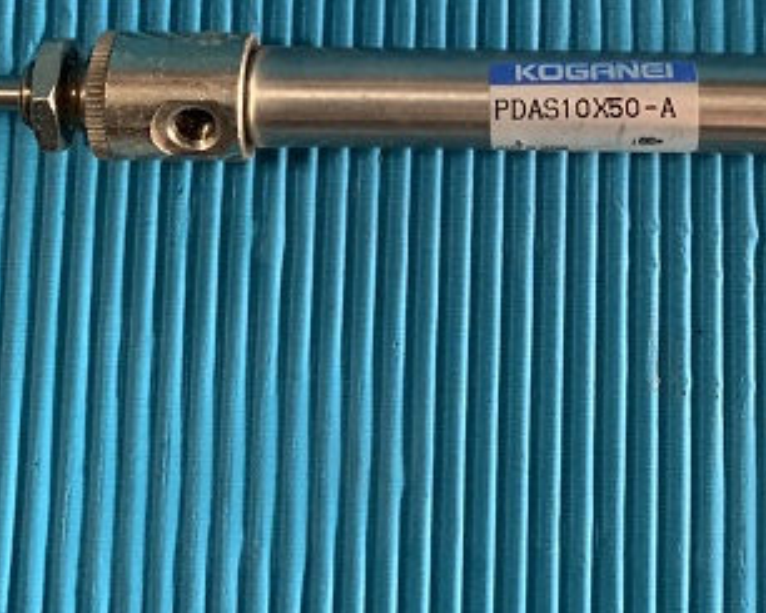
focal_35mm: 67
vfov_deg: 21.6
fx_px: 1519
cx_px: 522
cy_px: -74
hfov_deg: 28.1
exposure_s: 1/60
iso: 160
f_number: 1.8
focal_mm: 4.25
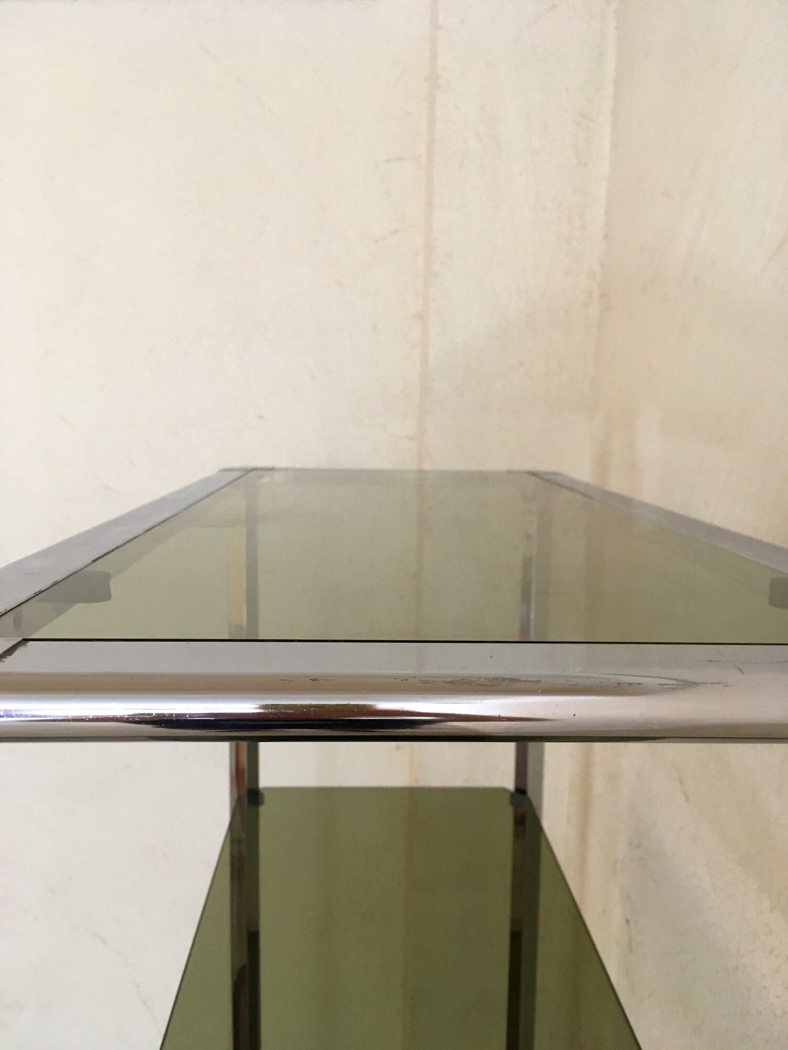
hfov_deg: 48.2
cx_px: 394
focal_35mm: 29
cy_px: 525
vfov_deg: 61.7
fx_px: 880
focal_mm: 4.15
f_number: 2.2
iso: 160
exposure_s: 1/33
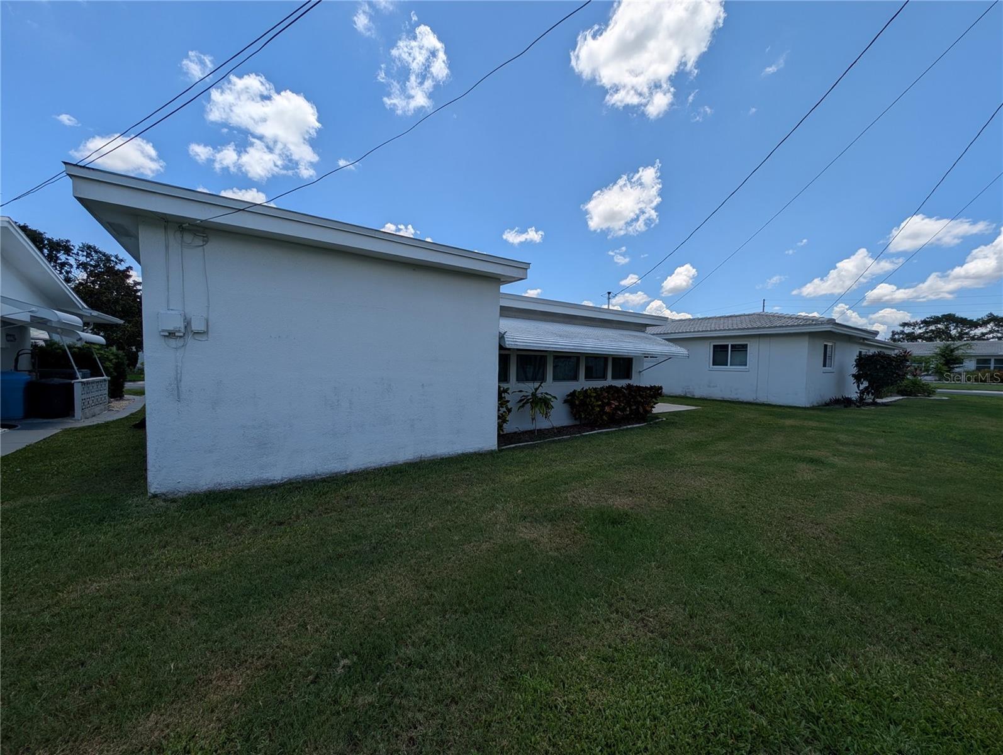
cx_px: 502
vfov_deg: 94.6
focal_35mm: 12
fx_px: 348
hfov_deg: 110.5
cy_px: 378
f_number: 1.95
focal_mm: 2.23
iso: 41
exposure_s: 1/2538
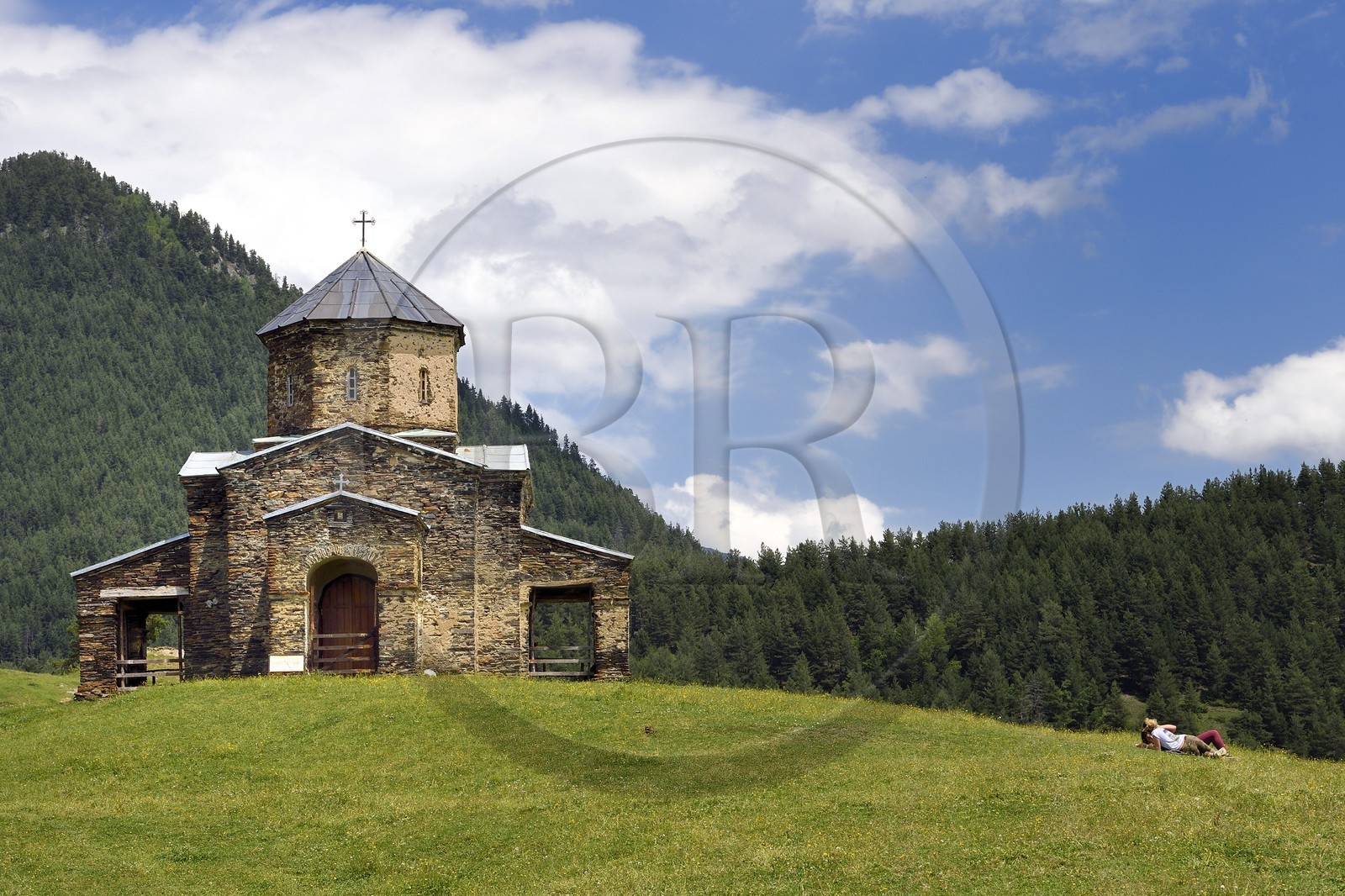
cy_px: 448
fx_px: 2615
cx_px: 672
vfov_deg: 19.4
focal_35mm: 70
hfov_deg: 28.8
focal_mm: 70
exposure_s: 1/250
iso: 200
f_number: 14
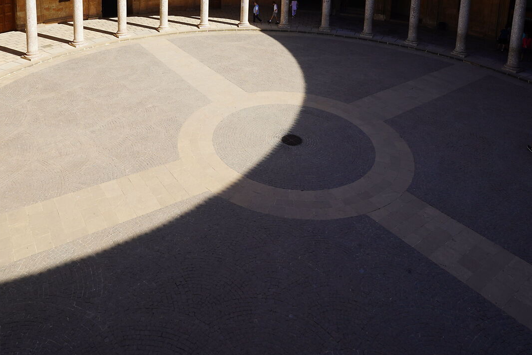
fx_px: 399
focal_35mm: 27
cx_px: 232
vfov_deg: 40.1
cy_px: -24
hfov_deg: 67.1
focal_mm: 12
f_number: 9
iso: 100
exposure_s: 1/125
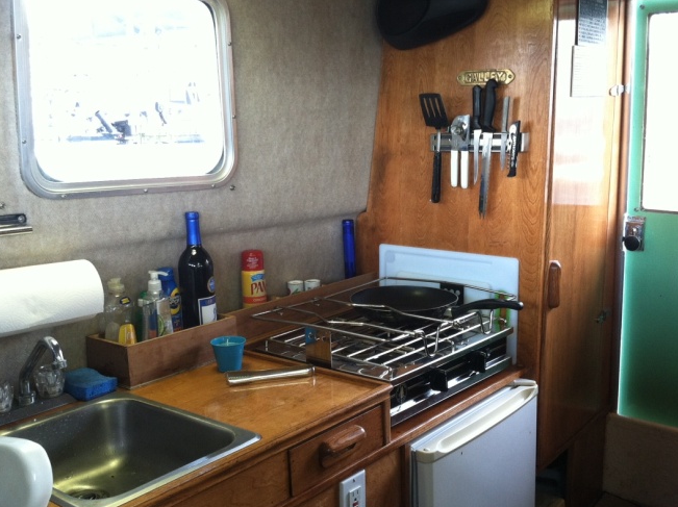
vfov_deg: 33.5
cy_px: 260
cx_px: 323
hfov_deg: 43.9
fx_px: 841
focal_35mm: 43
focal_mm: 3.85
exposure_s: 1/15
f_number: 2.8
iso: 100
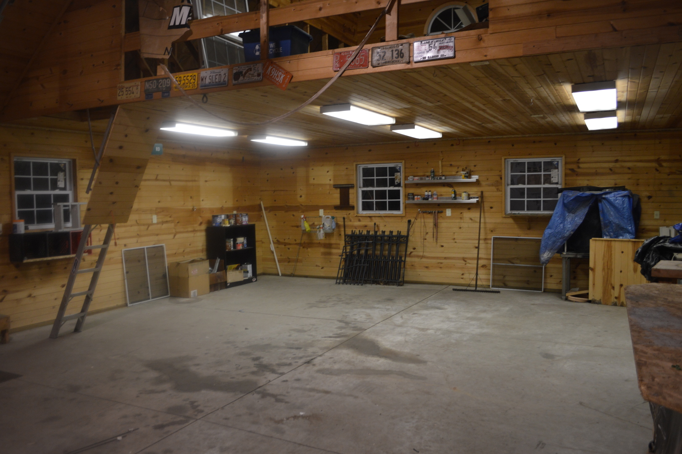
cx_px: 341
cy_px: 227
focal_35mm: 27
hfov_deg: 67.4
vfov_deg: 47.9
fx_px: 511
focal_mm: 18
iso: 450
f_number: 3.5
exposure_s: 1/60
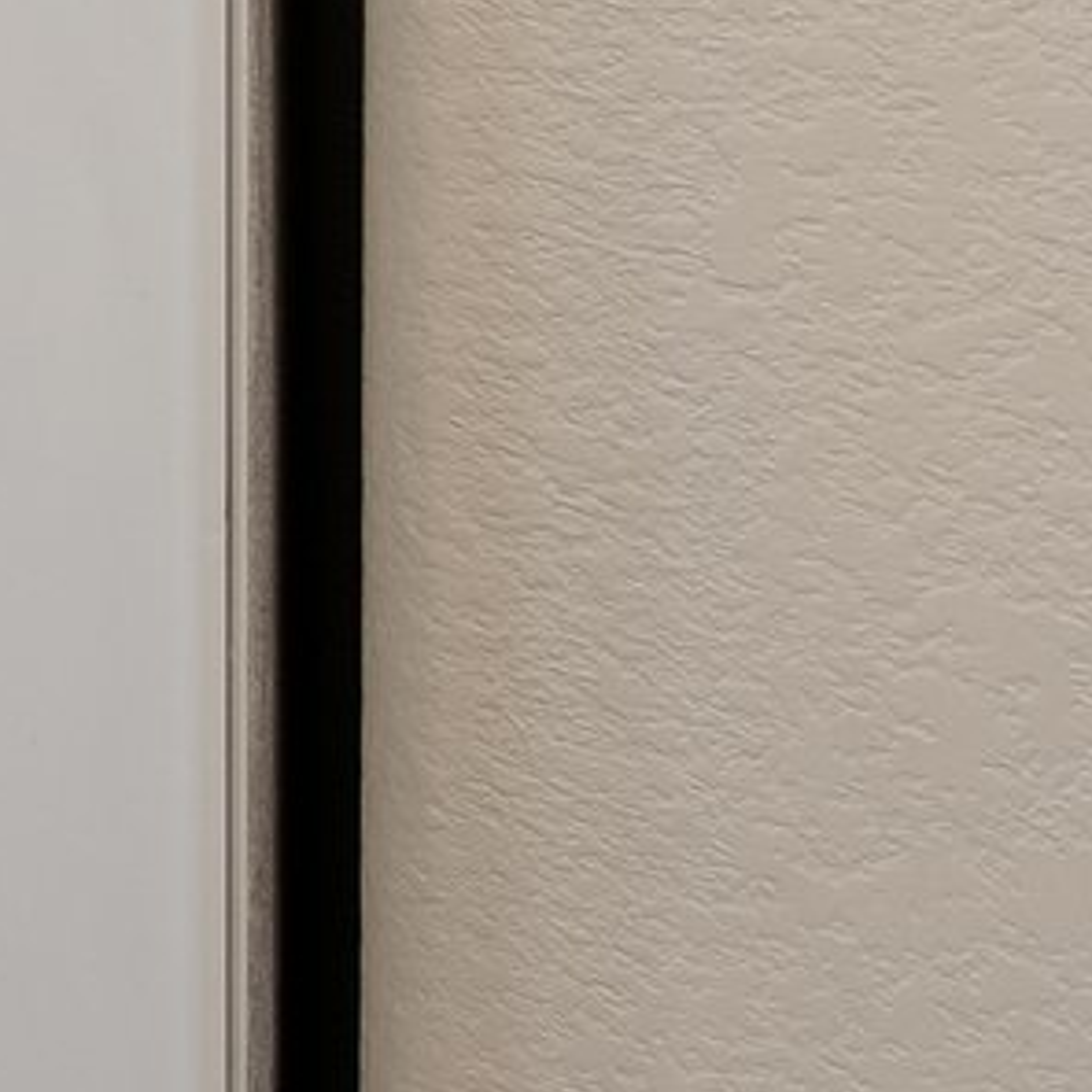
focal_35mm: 100
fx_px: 3569
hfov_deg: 10.2
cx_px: -2501
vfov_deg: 15.1
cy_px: -874
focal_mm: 17
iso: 320
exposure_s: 1/80
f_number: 8
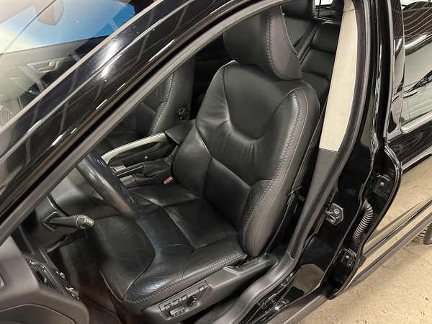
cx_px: 216
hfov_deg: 71.6
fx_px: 300
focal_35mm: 24
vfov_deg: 56.8
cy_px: 162
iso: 1000
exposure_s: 1/33
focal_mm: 6.86
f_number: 1.78
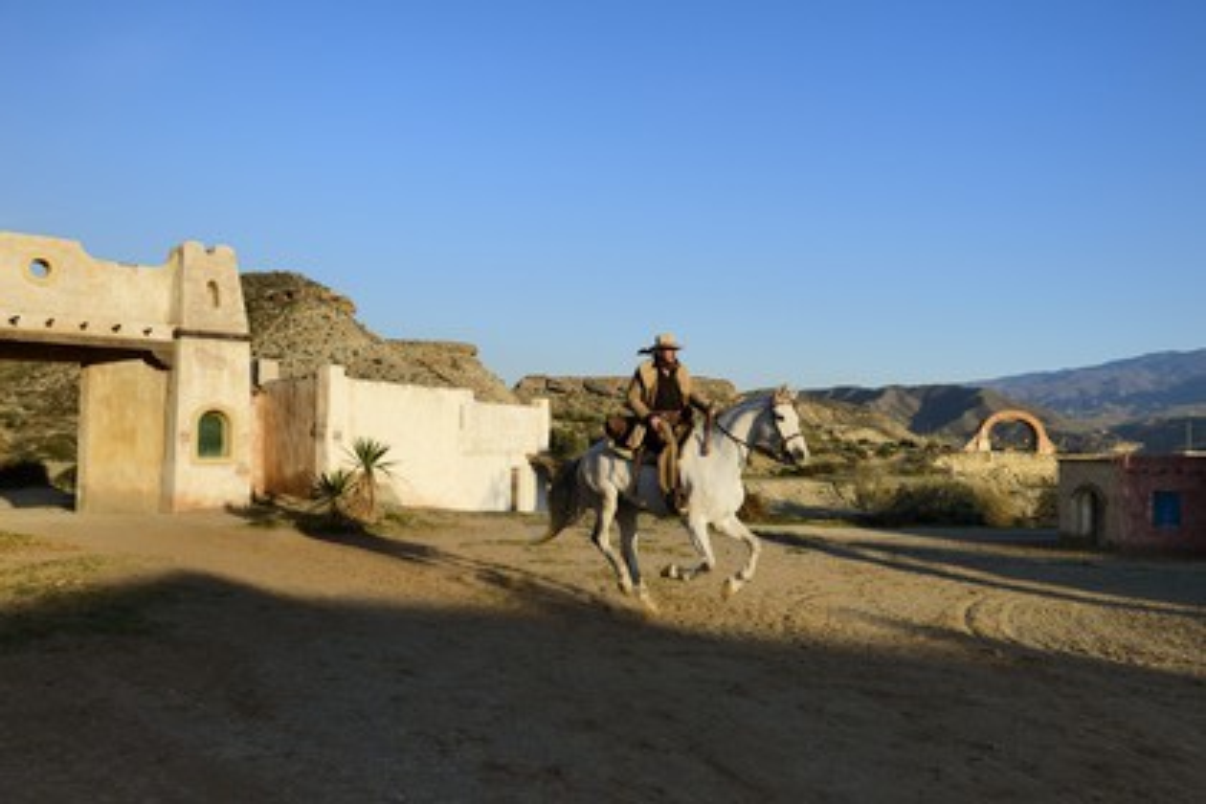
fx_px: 971
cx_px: 603
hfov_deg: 63.7
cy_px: 402
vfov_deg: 45.0
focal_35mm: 29
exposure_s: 1/800
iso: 200
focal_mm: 29
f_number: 7.1
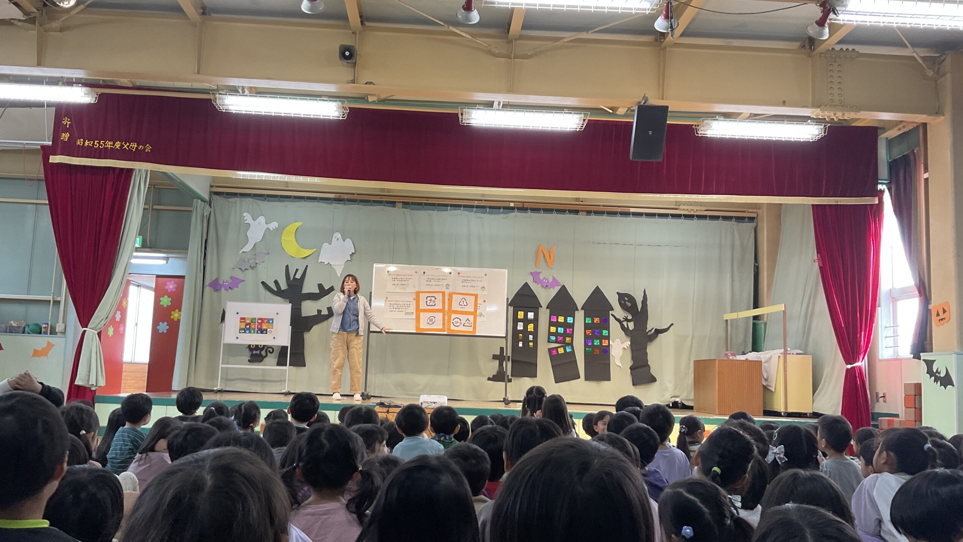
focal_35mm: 32
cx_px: 478
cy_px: 288
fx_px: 817
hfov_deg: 61.0
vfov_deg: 36.7
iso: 64
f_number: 1.8
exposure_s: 1/50
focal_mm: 3
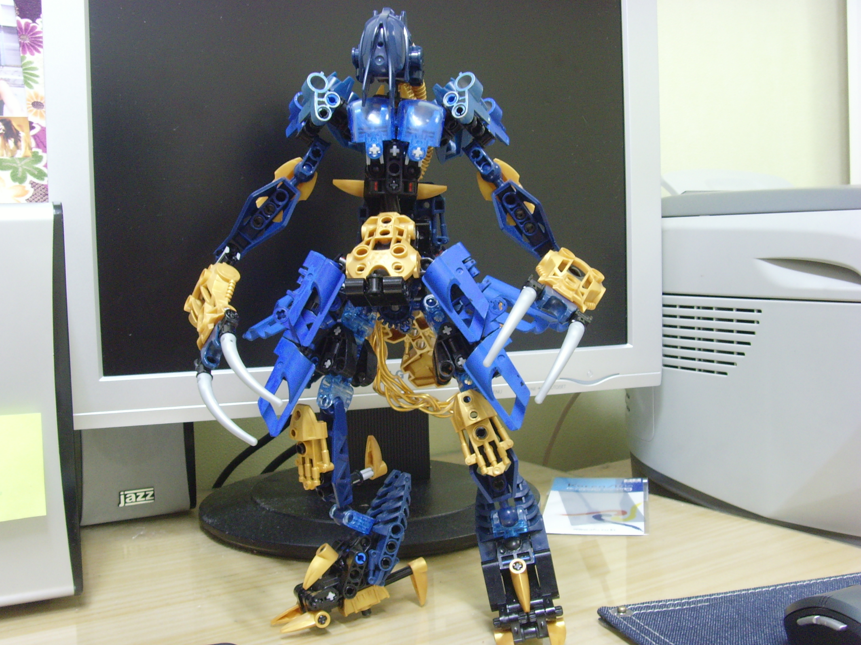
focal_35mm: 40
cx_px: 421
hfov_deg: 46.8
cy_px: 328
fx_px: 995
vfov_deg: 36.0
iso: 200
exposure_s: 1/8
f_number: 3.5
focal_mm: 6.6
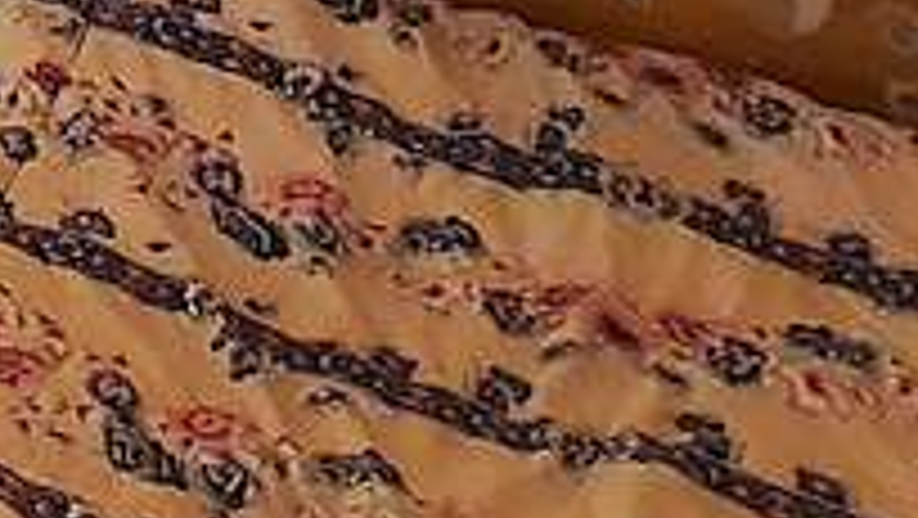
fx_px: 2533
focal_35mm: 104
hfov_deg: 17.3
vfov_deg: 9.3
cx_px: -666
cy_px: -1043
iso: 125
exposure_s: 1/50
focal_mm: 1.8
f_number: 2.2
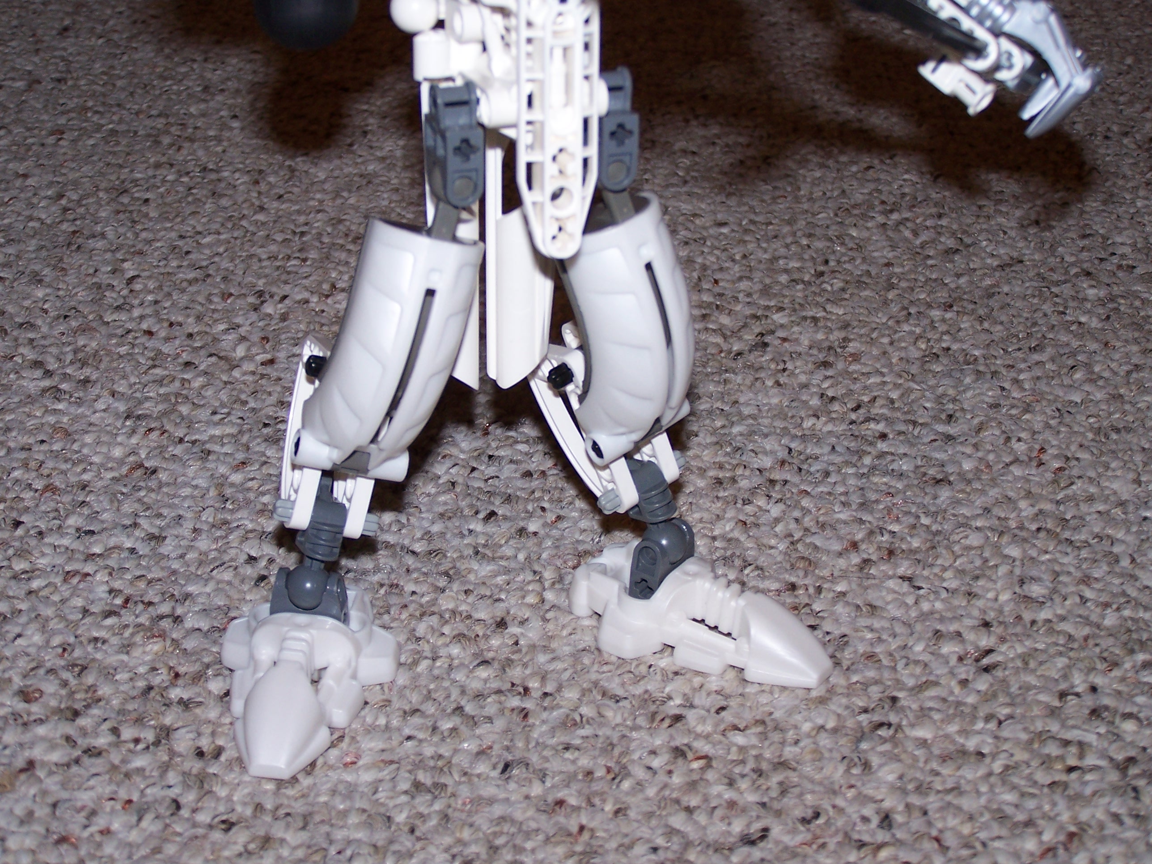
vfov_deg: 21.9
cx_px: 576
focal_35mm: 67
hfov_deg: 29.0
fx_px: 2230
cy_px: 432
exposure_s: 1/60
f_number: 3.2
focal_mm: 11.1
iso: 80
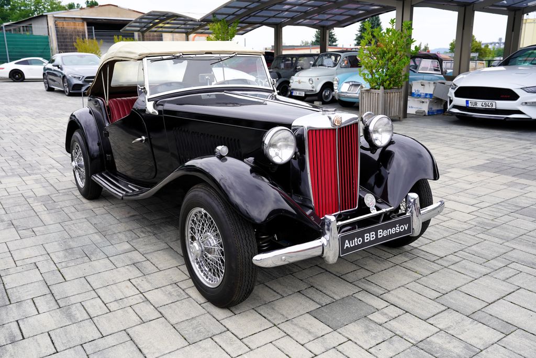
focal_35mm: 32
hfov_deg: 58.7
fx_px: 476
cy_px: 179
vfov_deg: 41.1
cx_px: 268
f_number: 5.6
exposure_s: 1/100
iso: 100
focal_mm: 32
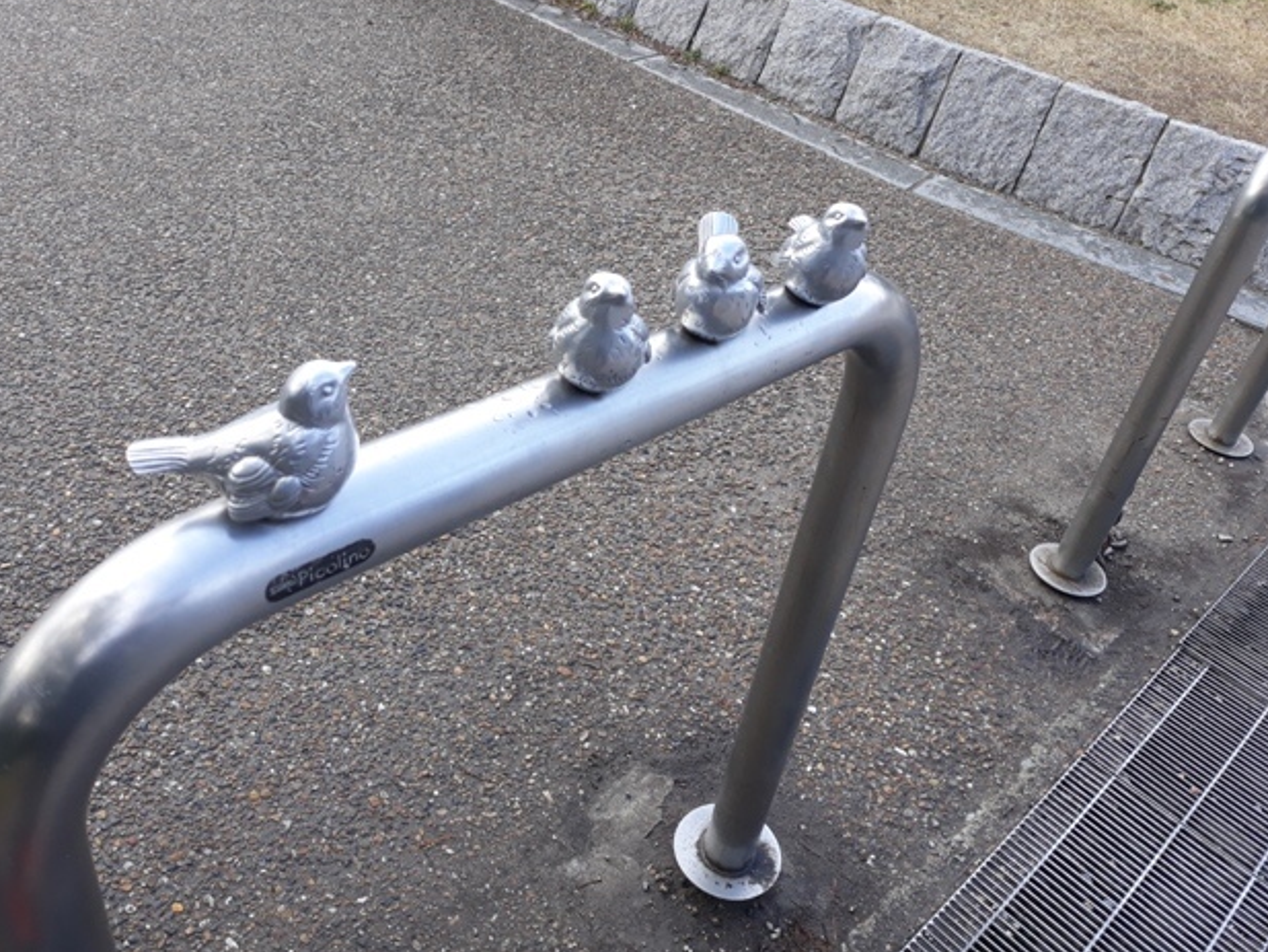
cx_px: 617
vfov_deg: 49.8
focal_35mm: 28
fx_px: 1026
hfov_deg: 63.4
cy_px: 465
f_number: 1.7
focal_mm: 3.71
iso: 40
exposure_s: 1/309
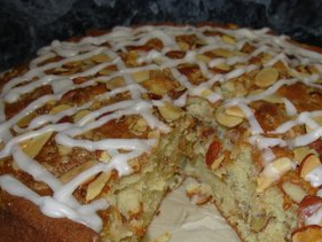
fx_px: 503
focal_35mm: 54
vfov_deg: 26.8
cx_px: 201
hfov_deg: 35.3
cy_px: 171
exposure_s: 1/32
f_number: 2.9
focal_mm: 6.3
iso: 50
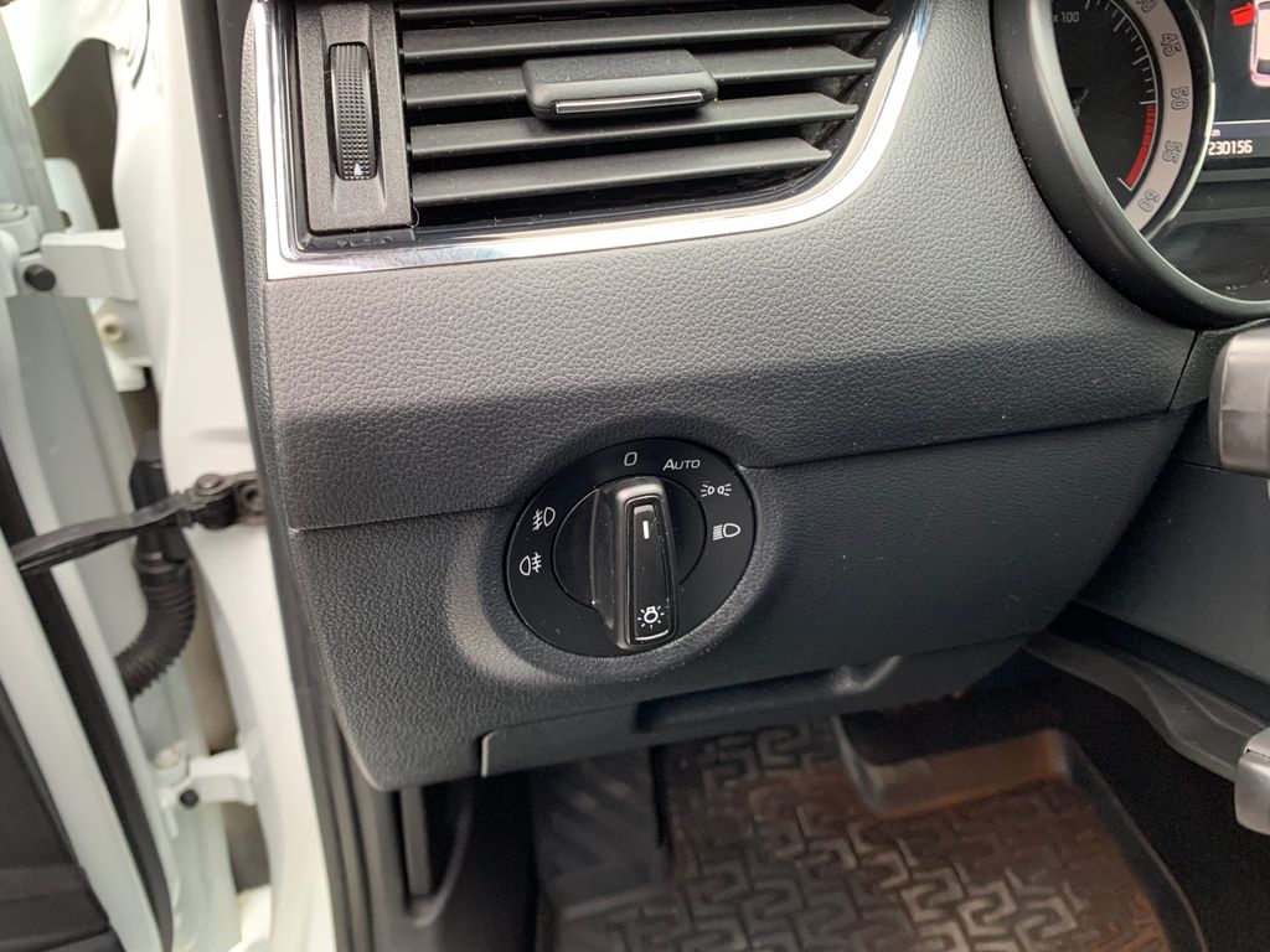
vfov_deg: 53.1
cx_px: 635
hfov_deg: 67.3
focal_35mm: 26
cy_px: 476
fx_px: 954
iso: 160
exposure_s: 1/60
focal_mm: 4.25
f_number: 1.8
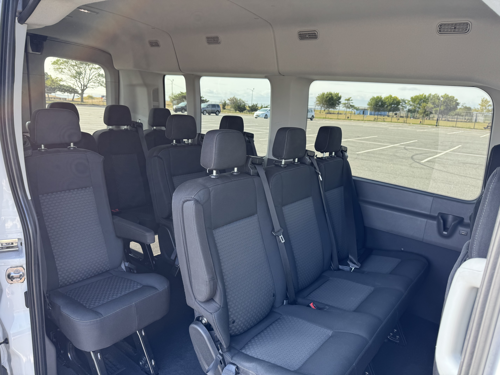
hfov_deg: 71.6
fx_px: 347
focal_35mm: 24
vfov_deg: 56.8
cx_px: 250
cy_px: 188
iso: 80
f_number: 1.78
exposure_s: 1/214
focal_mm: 6.76
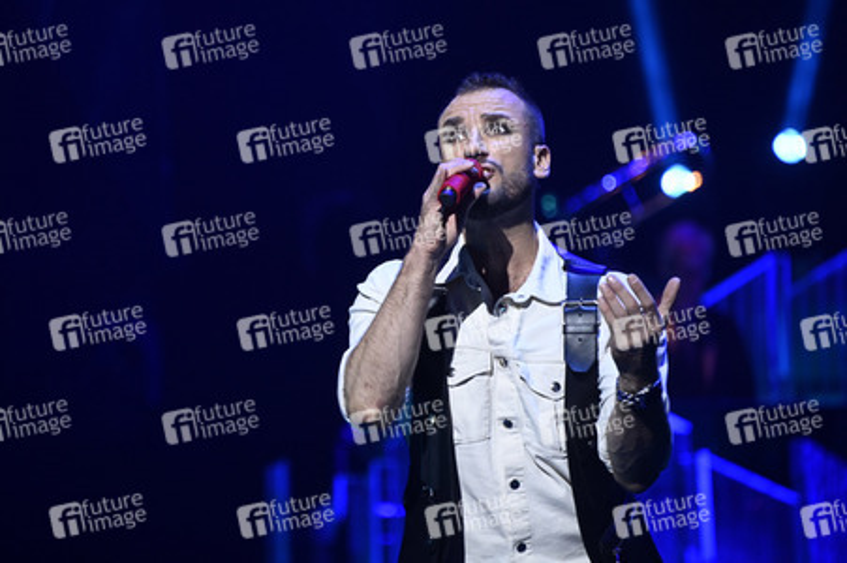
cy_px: 282
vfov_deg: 5.5
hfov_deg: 8.2
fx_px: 5877
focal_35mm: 250
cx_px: 424
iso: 5000
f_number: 5.6
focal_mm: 250
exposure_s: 1/200
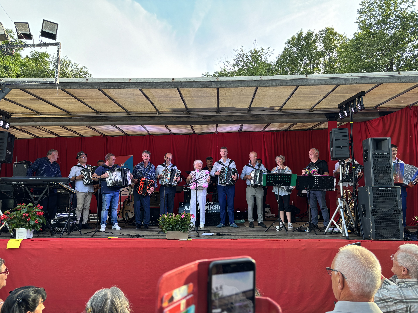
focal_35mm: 26
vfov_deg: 53.1
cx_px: 209
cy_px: 156
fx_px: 314
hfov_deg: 67.3
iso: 40
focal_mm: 5.96
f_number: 1.6
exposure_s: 1/121
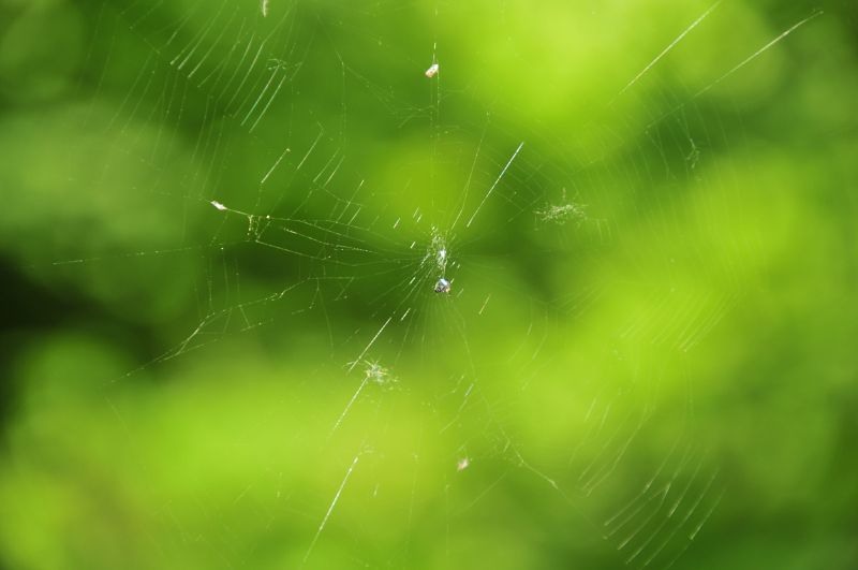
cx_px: 429
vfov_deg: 4.6
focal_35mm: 300
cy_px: 285
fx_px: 7140
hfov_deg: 6.9
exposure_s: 1/60
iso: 200
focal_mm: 200
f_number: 5.6
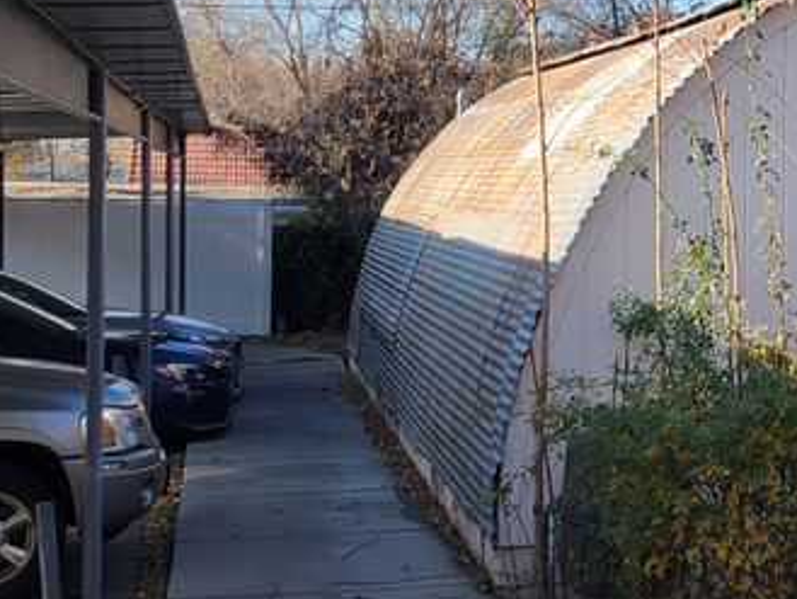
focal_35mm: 81
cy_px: 194
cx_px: 807
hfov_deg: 23.1
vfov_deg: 18.2
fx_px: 1866
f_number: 1.8
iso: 40
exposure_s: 1/1050
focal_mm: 5.4
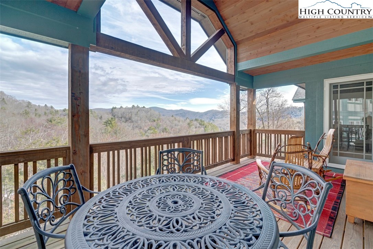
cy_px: 124
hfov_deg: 96.8
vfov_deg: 73.7
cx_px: 186
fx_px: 166
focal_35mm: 16
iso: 100
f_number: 6.3
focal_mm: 16
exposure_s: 1/100
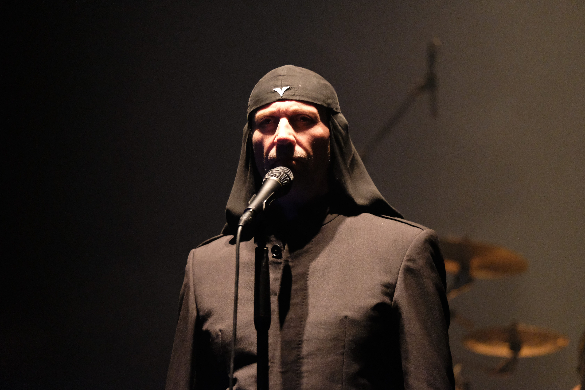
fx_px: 3412
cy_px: 195
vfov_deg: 6.5
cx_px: 292
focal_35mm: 210
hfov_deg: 9.8
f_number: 2.8
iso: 6400
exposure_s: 1/125
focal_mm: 140
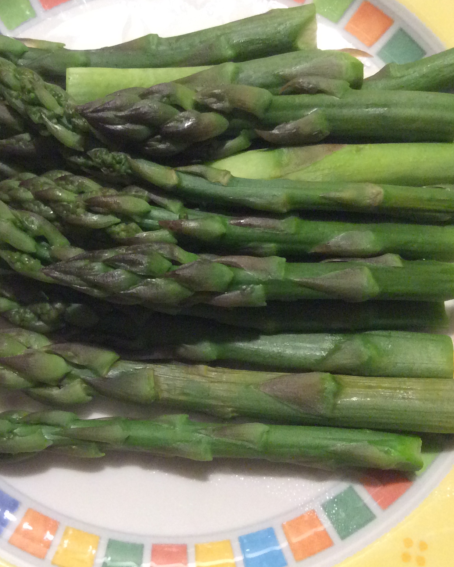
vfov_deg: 34.7
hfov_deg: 28.0
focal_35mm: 54
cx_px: 163
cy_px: 243
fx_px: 907
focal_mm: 3.3
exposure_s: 1/24
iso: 250
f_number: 2.4
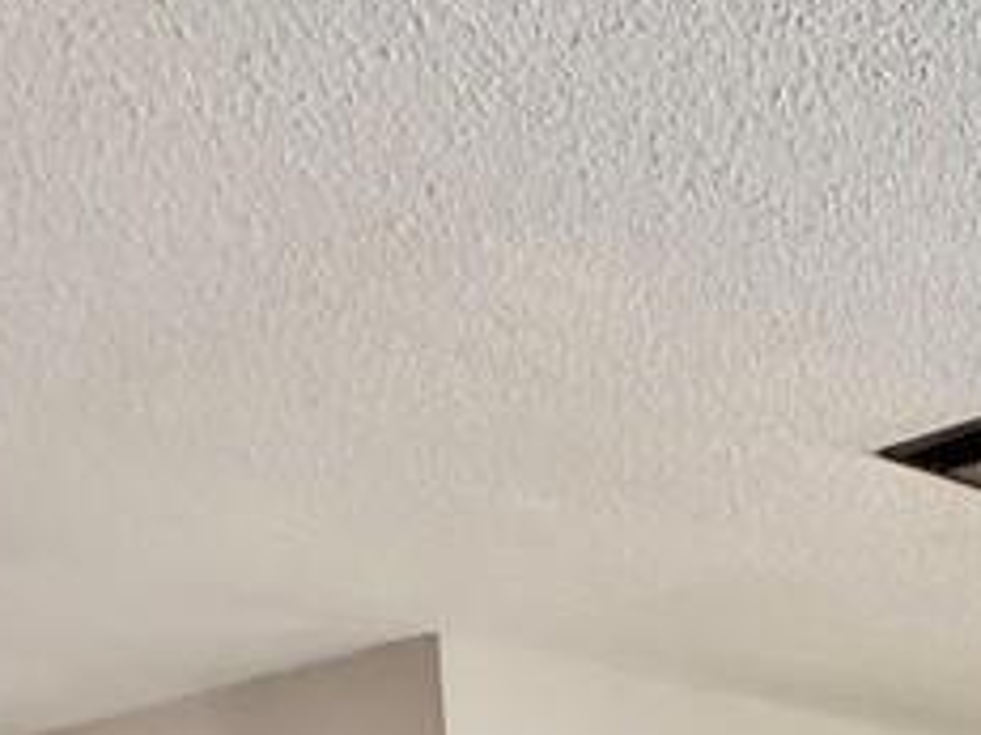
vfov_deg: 18.4
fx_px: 1756
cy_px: 1330
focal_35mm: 62
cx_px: 1508
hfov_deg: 24.0
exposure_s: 1/60
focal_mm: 2.22
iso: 200
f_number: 2.2
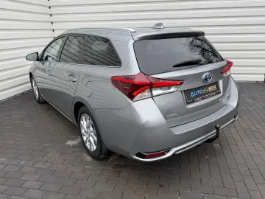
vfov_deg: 56.8
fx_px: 184
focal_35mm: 24
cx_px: 132
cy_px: 100
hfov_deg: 71.6
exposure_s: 1/227
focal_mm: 6.76
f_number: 1.78
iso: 64
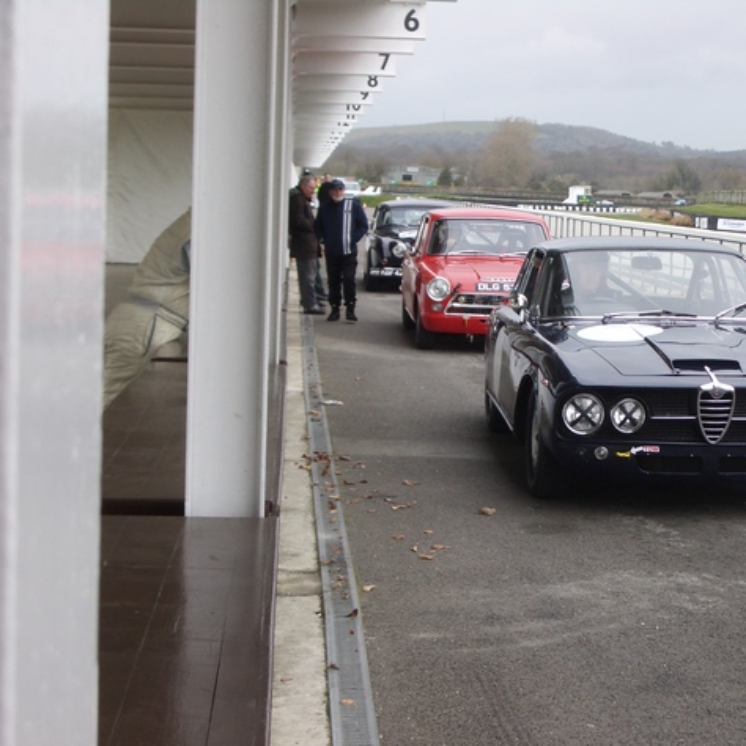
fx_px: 1804
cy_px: 376
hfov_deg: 23.3
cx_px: 499
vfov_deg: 23.4
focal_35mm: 74
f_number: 3.5
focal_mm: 10.2
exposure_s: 1/160
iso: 80
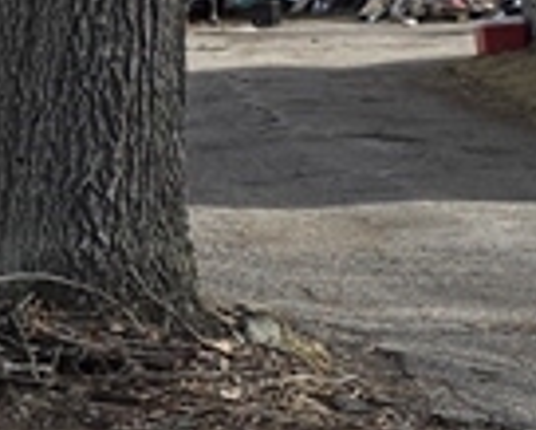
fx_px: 2683
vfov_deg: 9.1
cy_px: 55
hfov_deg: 10.1
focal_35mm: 169
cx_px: -686
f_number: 1.7
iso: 12
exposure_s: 1/765
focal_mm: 6.3
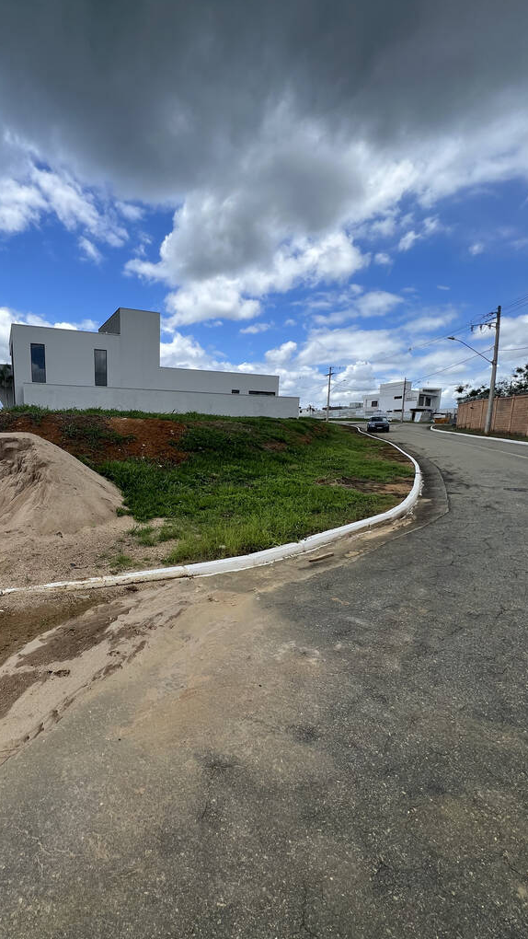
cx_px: 169
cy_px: 493
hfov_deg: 68.3
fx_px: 373
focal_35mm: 15
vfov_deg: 102.9
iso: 32
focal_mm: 1.57
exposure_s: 1/1468
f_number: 1.8
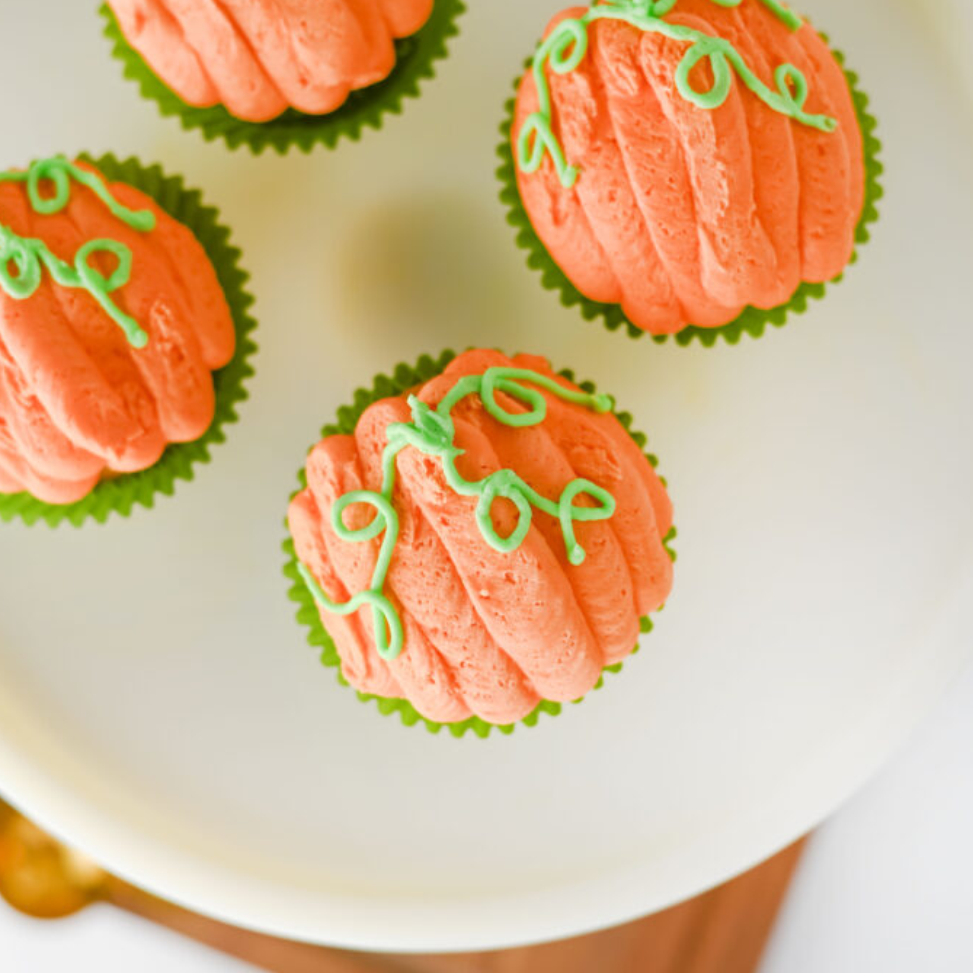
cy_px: 496
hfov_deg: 26.5
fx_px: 2067
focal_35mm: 65
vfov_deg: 26.5
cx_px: 488
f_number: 3.2
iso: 125
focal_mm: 50
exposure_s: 1/160
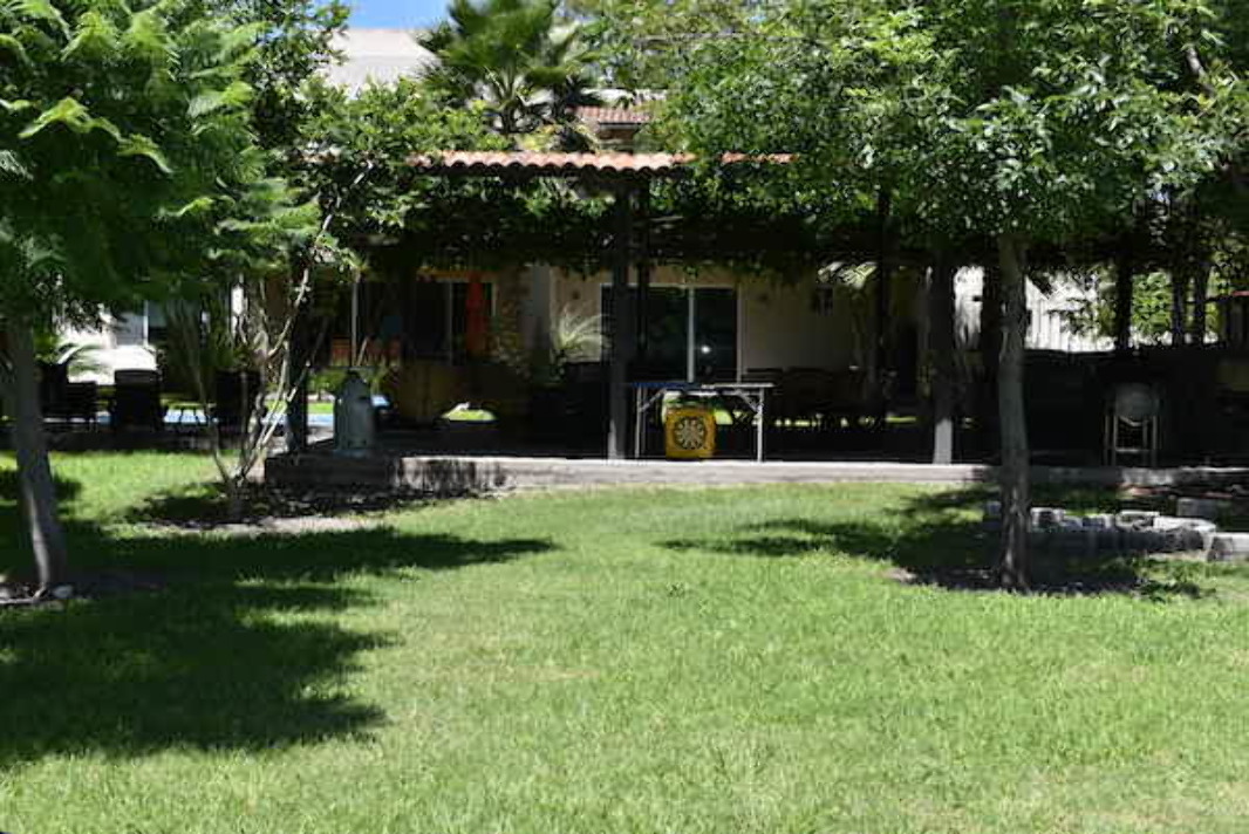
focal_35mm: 46
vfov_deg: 29.0
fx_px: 1614
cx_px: 624
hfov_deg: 42.3
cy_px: 417
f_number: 8
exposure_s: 1/200
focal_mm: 31
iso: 100
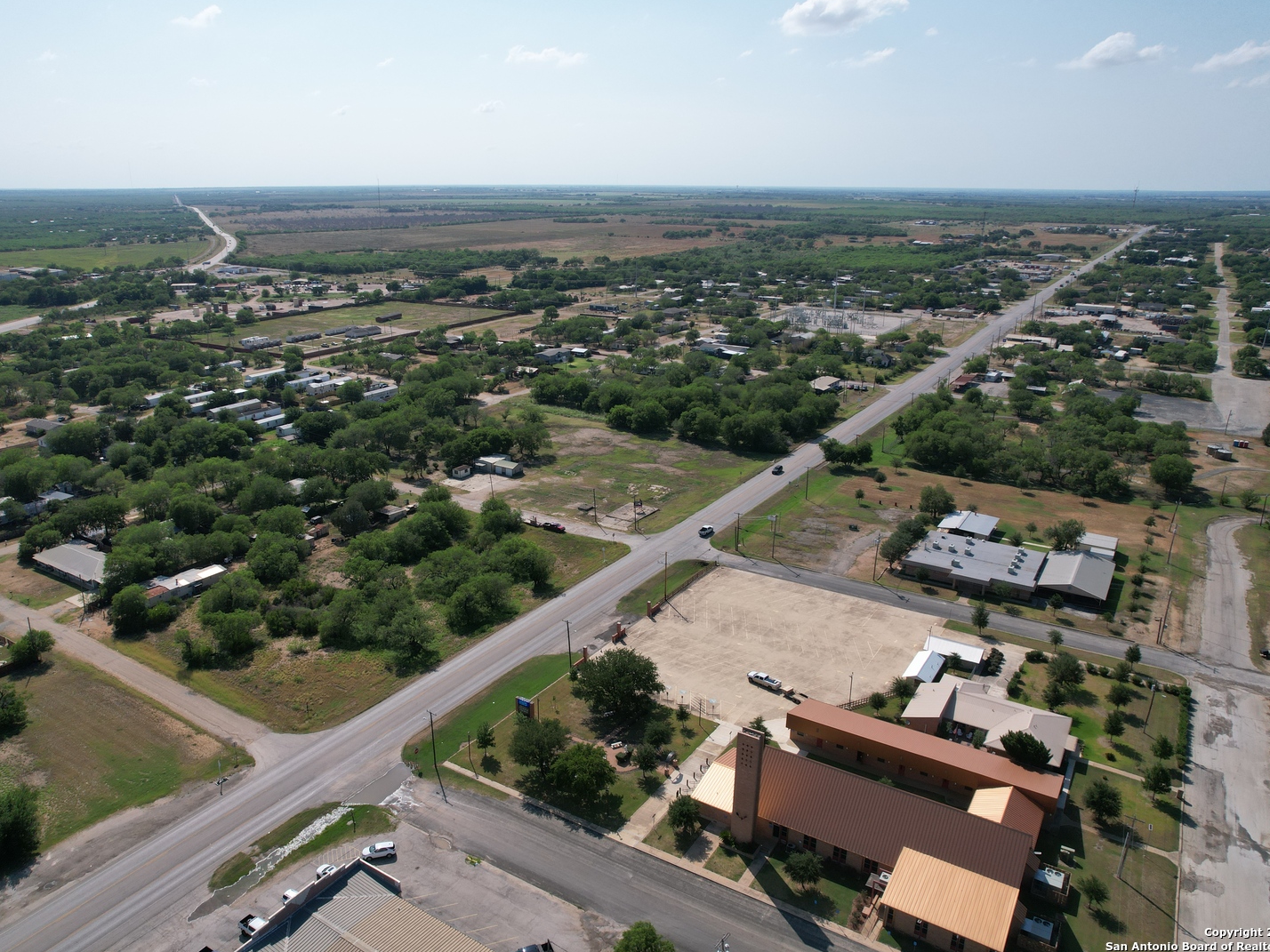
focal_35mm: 24
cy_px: 474
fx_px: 881
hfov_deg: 71.4
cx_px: 578
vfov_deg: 56.8
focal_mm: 8.38
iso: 140
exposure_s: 1/4000
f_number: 2.8
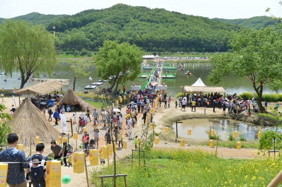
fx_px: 251
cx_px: 141
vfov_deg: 41.1
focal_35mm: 32
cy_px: 94
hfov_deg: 58.7
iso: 100
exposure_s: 1/500
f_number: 4.5
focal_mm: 32
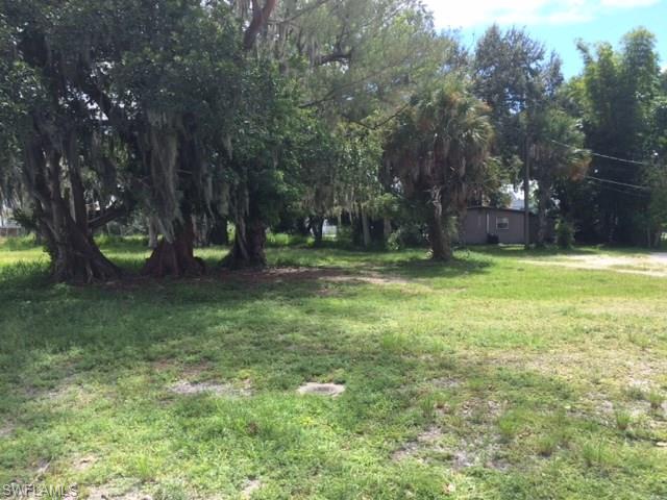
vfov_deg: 48.2
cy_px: 250
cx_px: 334
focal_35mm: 29
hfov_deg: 61.7
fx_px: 559
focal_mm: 4.15
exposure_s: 1/954
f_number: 2.2
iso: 32
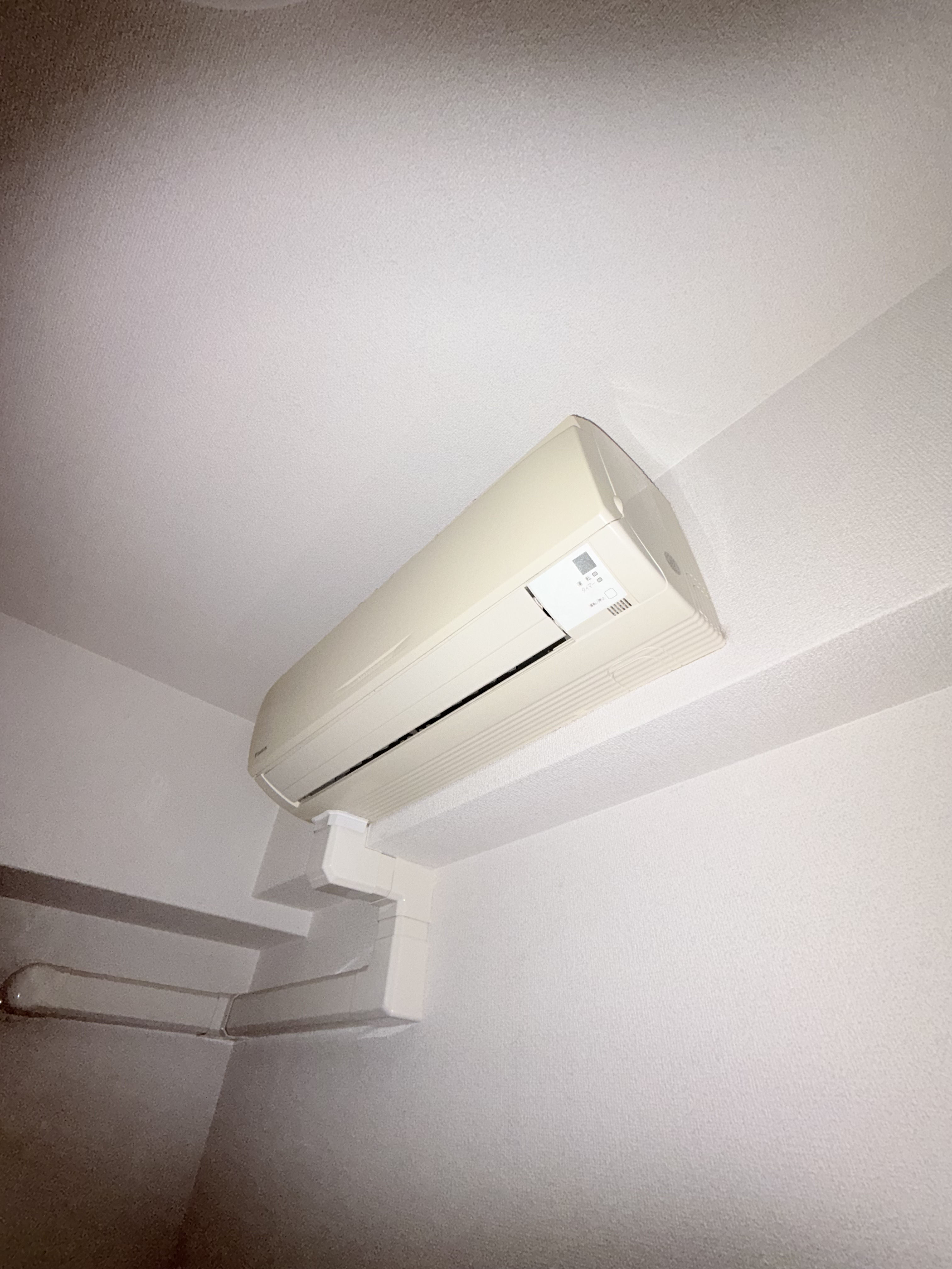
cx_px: 476
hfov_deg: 85.7
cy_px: 634
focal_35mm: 14
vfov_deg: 102.1
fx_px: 513
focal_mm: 2.22
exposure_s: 1/60
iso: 80
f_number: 2.2
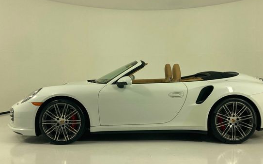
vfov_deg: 36.3
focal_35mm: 35
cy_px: 80
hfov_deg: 55.3
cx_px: 144
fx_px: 251
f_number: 1.8
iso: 20
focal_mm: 3.99
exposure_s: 1/470
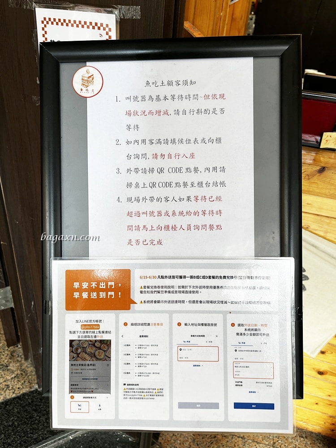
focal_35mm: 26
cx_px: 168
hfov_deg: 53.1
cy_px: 224
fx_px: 336
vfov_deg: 67.3
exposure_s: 1/120
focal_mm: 5.1
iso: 64
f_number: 1.6
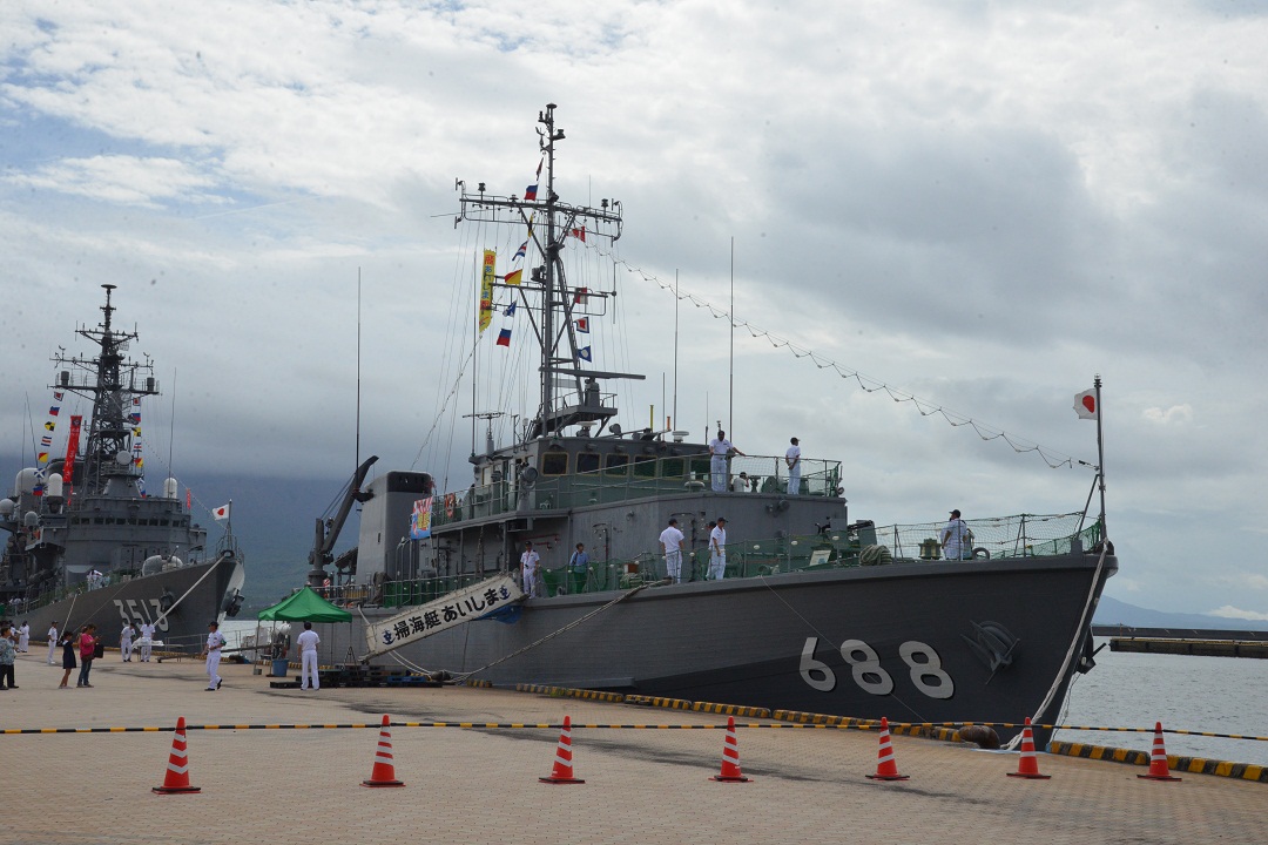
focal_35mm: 48
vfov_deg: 28.1
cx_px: 634
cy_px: 422
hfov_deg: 41.1
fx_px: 1691
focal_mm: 48
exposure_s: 1/1250
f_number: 18
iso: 1600
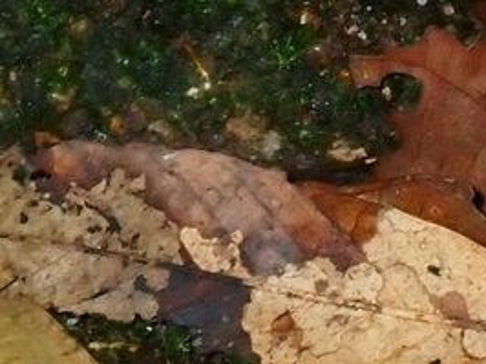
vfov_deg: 3.5
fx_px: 6018
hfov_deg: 4.6
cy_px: -39
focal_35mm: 429
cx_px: 998
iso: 200
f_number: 6.3
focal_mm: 18
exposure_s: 1/200
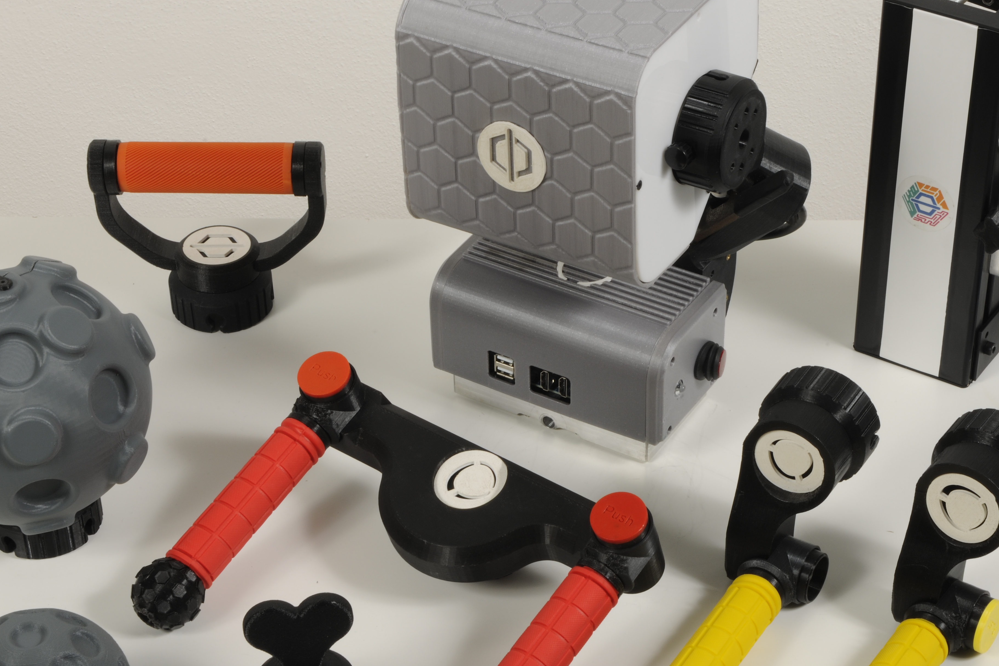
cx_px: 600
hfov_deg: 22.3
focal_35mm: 91
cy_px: 368
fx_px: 2525
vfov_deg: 15.0
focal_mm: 55
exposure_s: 1/250
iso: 125
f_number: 22
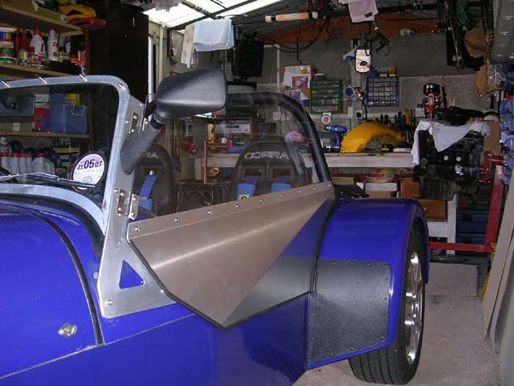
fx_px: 564
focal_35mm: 38
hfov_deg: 49.0
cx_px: 257
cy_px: 193
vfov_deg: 37.7
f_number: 2.8
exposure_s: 1/60.1
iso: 79
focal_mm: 5.8
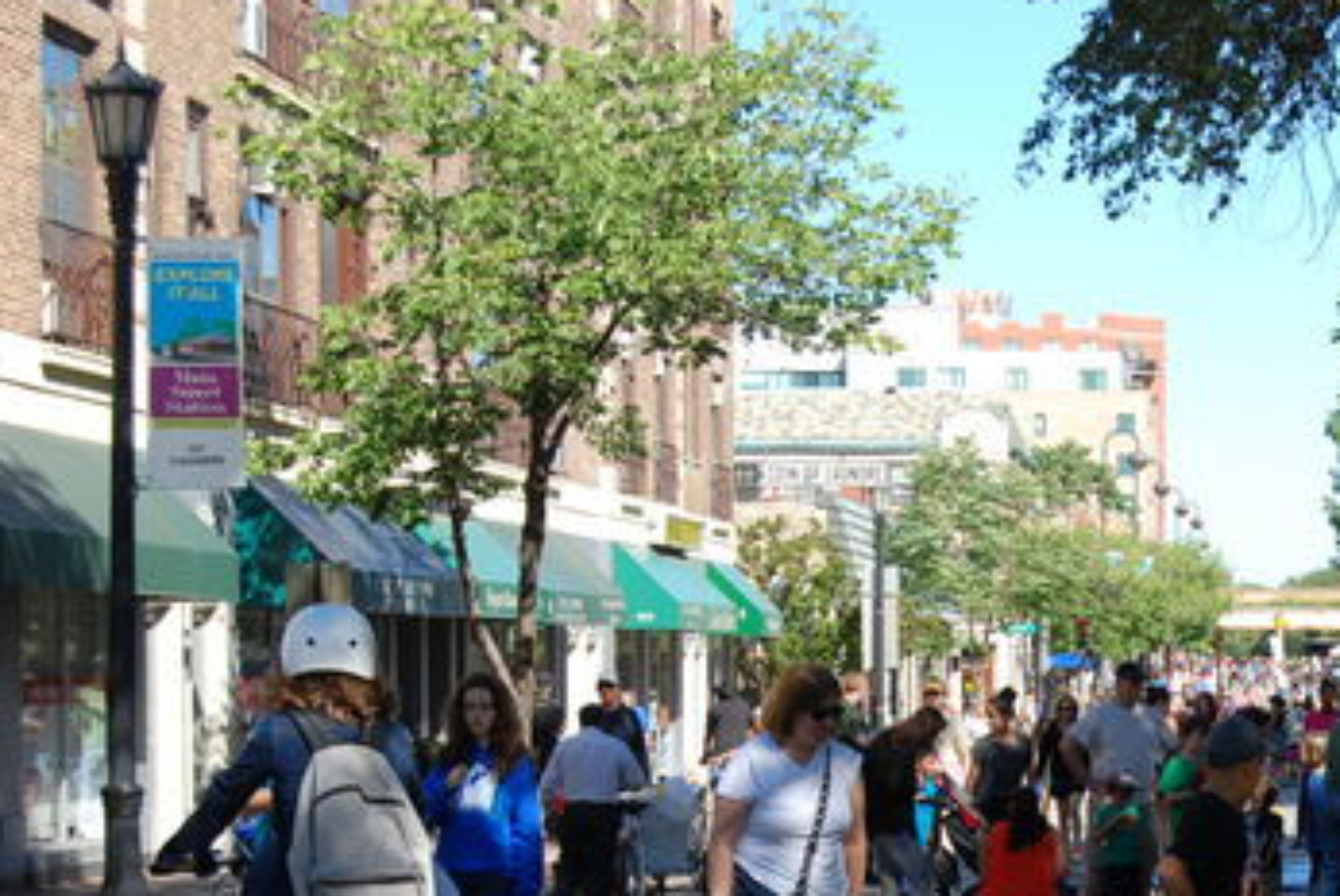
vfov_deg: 11.7
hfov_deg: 17.3
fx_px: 4354
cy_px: 757
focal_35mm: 117
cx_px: 1135
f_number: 8
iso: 200
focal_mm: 45
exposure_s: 1/250
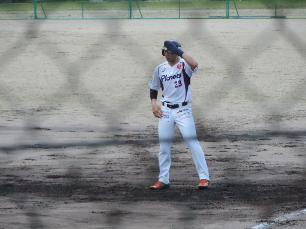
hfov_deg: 4.2
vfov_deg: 3.2
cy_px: 114
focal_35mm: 470
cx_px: 153
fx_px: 4155
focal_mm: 83.8
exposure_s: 1/250
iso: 160
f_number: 4.9
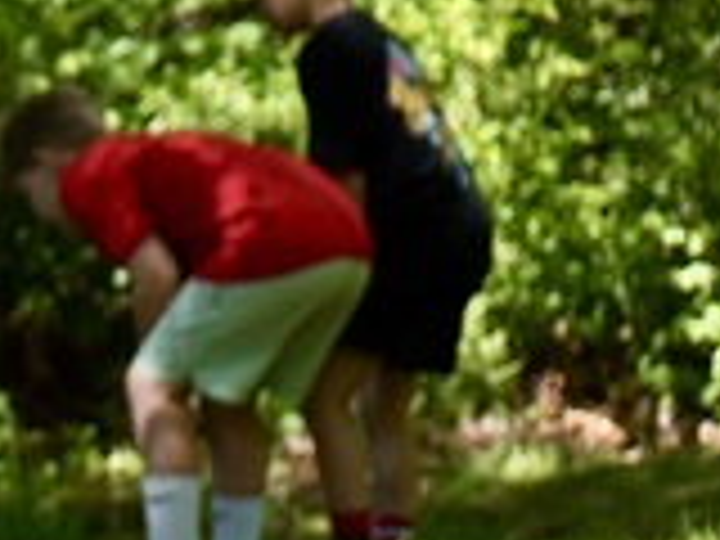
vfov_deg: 4.1
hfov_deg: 5.3
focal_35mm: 357
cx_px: -1084
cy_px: 1199
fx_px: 7425
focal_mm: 58
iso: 100
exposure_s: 1/125
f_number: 5.6
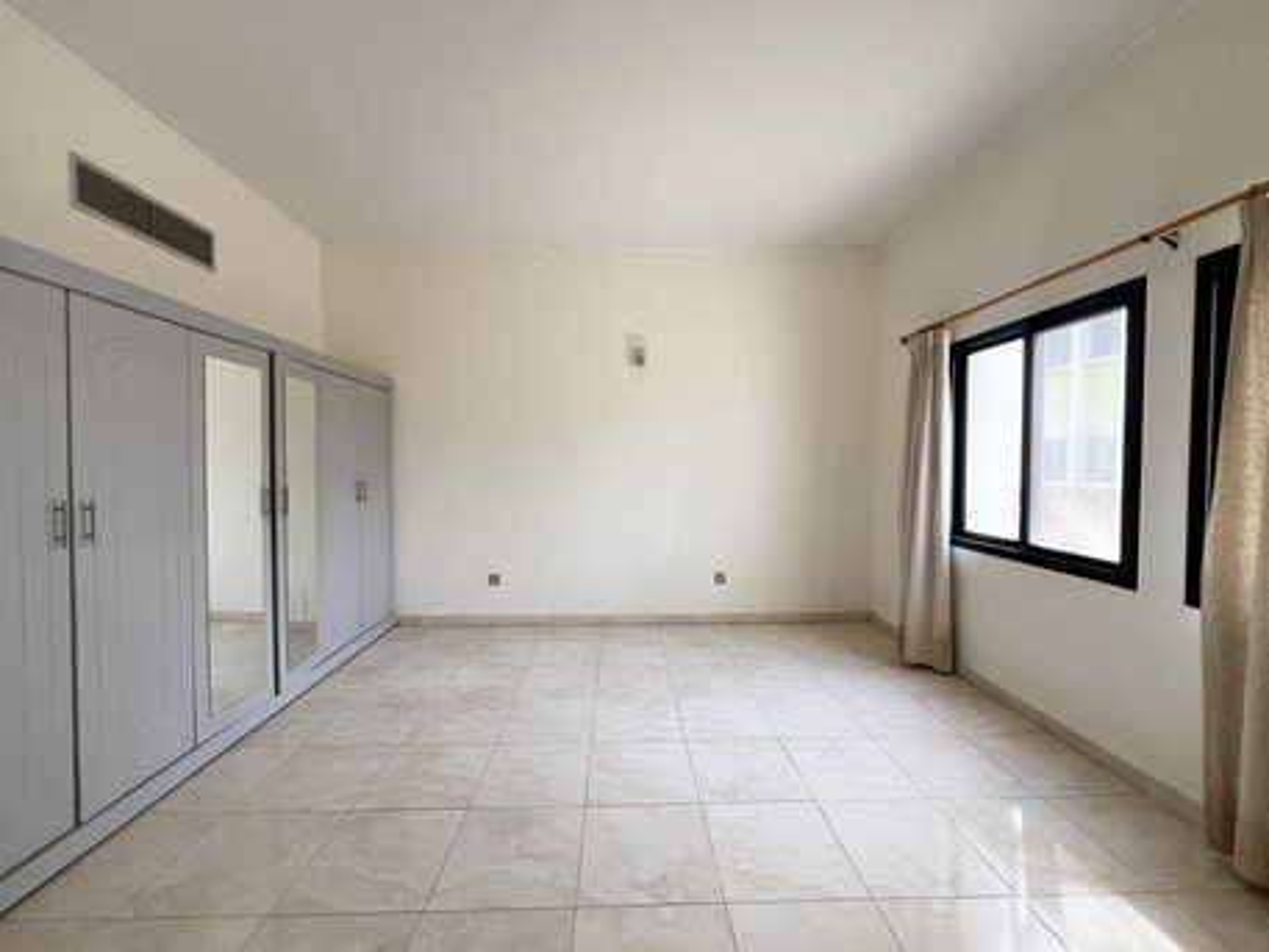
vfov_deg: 89.9
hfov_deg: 106.2
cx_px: 634
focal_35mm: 13
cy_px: 476
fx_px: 477
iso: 100
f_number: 1.8
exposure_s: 1/99
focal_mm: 1.57
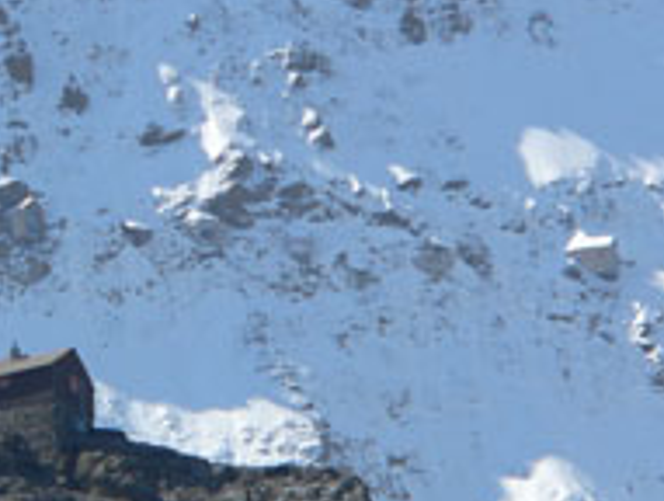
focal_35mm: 984
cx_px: 139
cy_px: 351
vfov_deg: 1.5
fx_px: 18911
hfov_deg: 2.0
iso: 80
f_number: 5.2
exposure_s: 1/500
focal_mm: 69.6
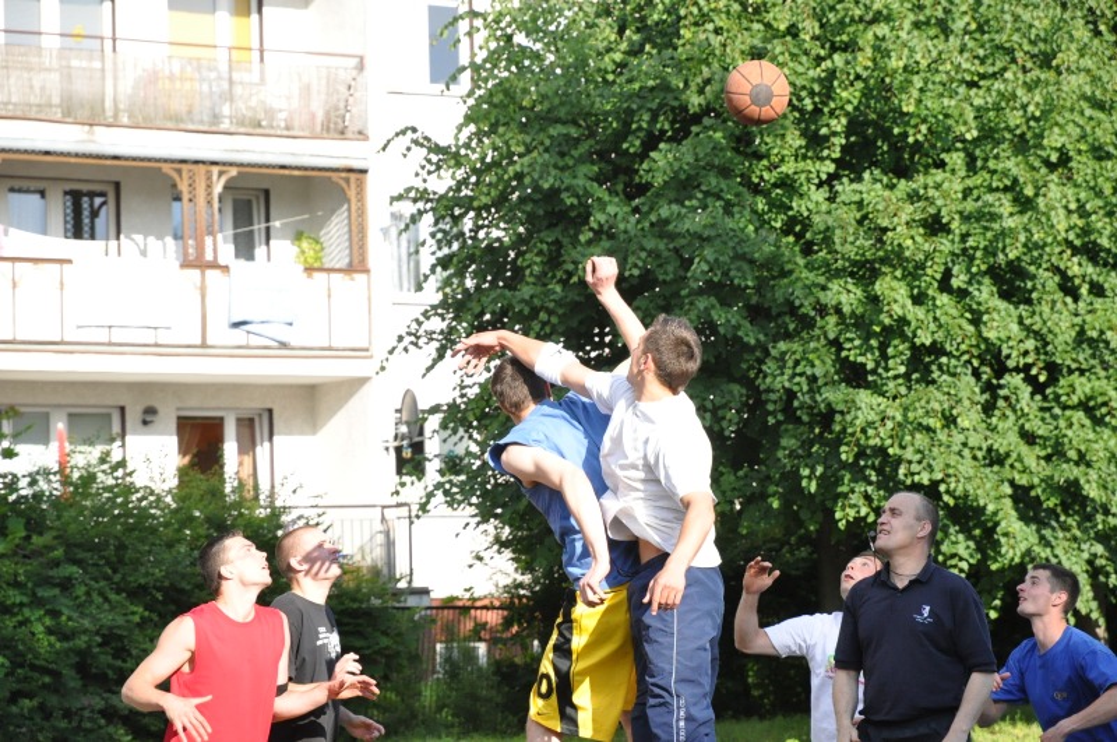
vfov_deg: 10.7
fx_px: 3950
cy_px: 371
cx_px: 558
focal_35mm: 128
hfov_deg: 16.1
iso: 2000
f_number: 5.6
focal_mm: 85
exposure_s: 1/2500
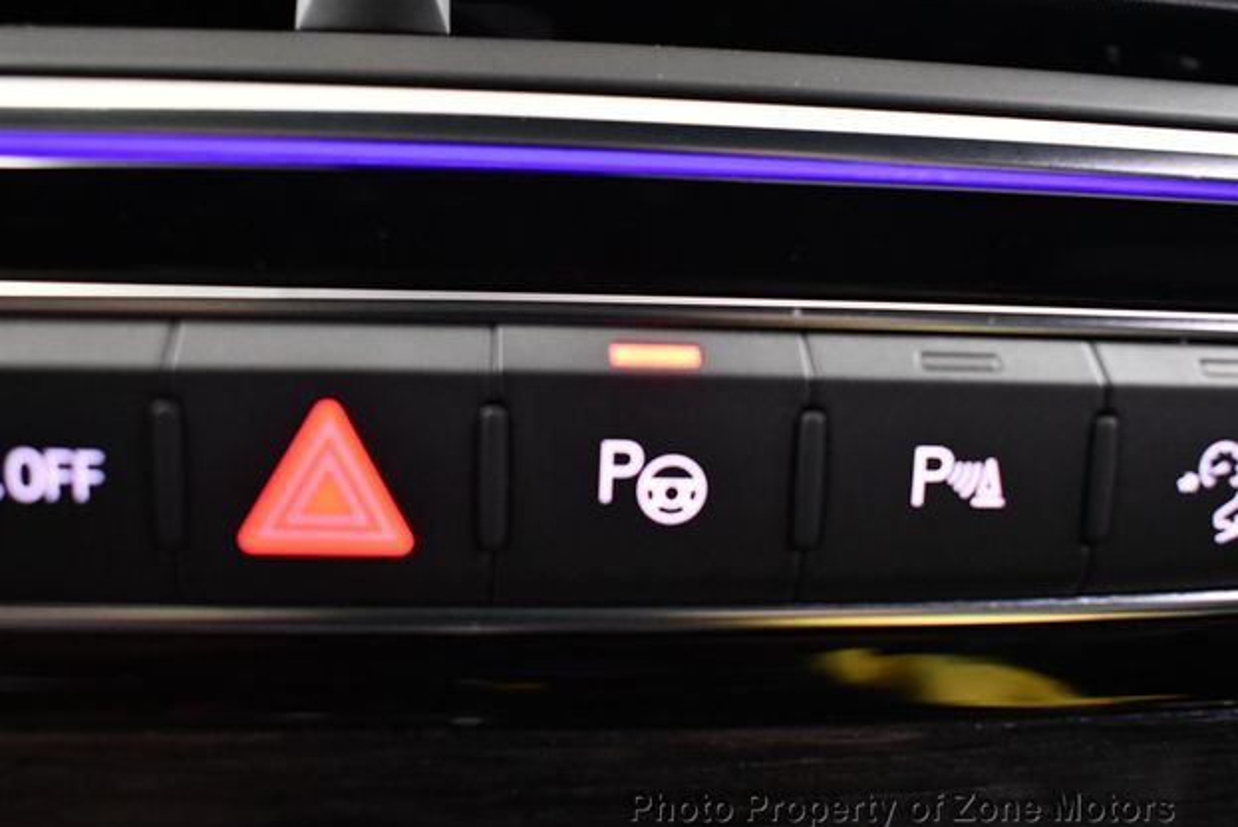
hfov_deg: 51.9
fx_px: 1273
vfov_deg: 36.0
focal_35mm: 37
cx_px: 604
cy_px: 419
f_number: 3.5
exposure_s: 1/80
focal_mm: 18
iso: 3200
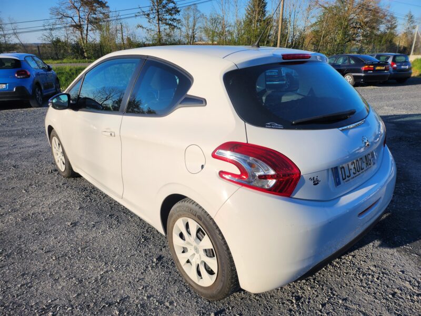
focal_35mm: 24
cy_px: 158
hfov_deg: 71.6
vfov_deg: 56.8
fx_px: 292
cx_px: 210
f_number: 1.8
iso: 50
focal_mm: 5
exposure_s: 1/3151
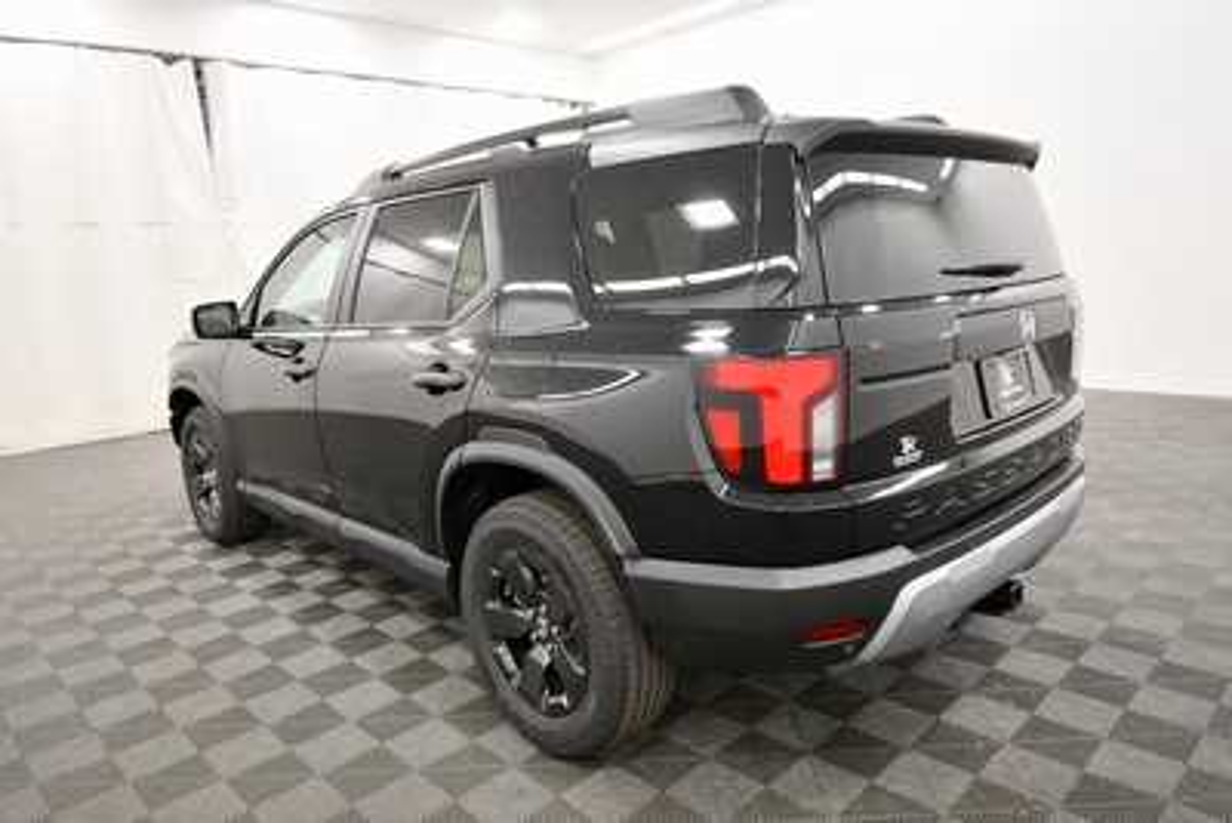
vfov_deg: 53.2
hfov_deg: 73.7
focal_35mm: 24
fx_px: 822
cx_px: 616
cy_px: 412
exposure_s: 1/125
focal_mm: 16
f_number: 5.3
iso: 1600
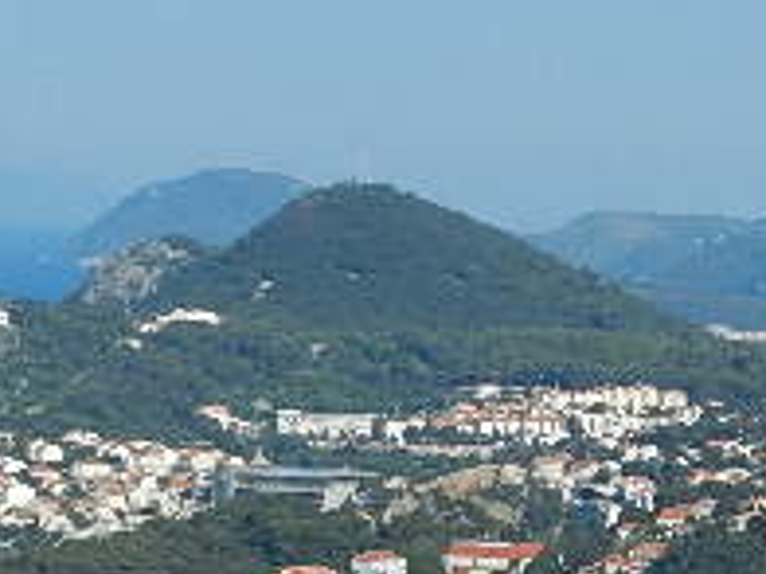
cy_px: 488
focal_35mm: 346
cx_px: 625
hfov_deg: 5.7
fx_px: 7656
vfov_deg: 4.3
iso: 160
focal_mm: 19.1
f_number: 5
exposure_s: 1/1000
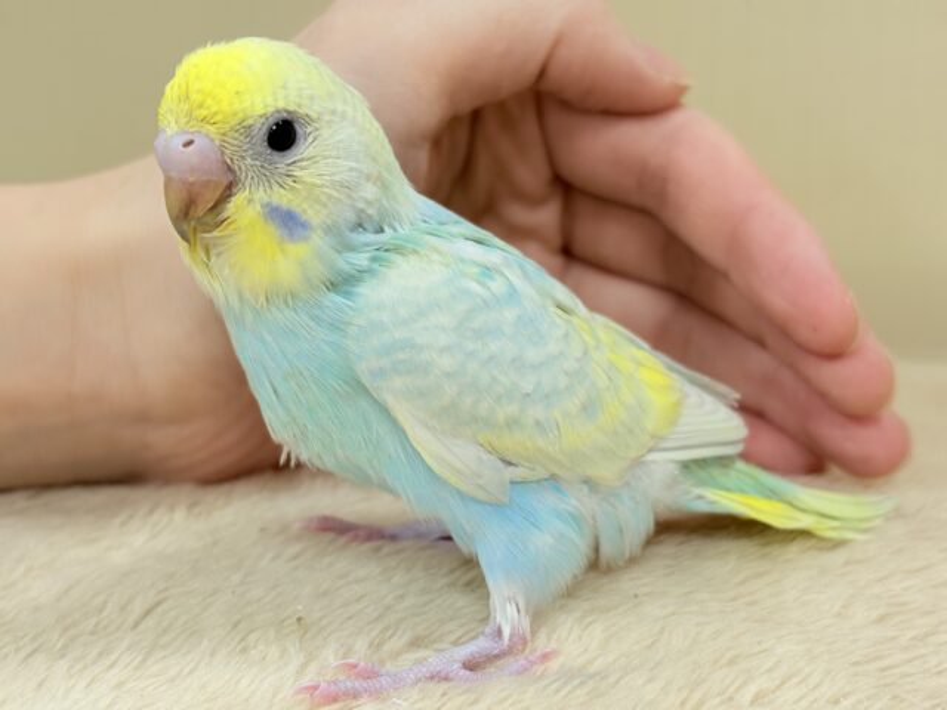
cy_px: 355
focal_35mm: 52
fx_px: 1423
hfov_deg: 36.8
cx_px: 474
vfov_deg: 28.0
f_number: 1.6
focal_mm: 5.96
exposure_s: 1/96
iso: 50
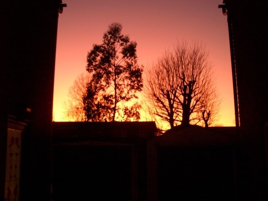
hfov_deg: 51.4
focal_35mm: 36
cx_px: 134
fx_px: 279
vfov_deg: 39.7
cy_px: 100
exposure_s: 1/15
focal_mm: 4.8
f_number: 4
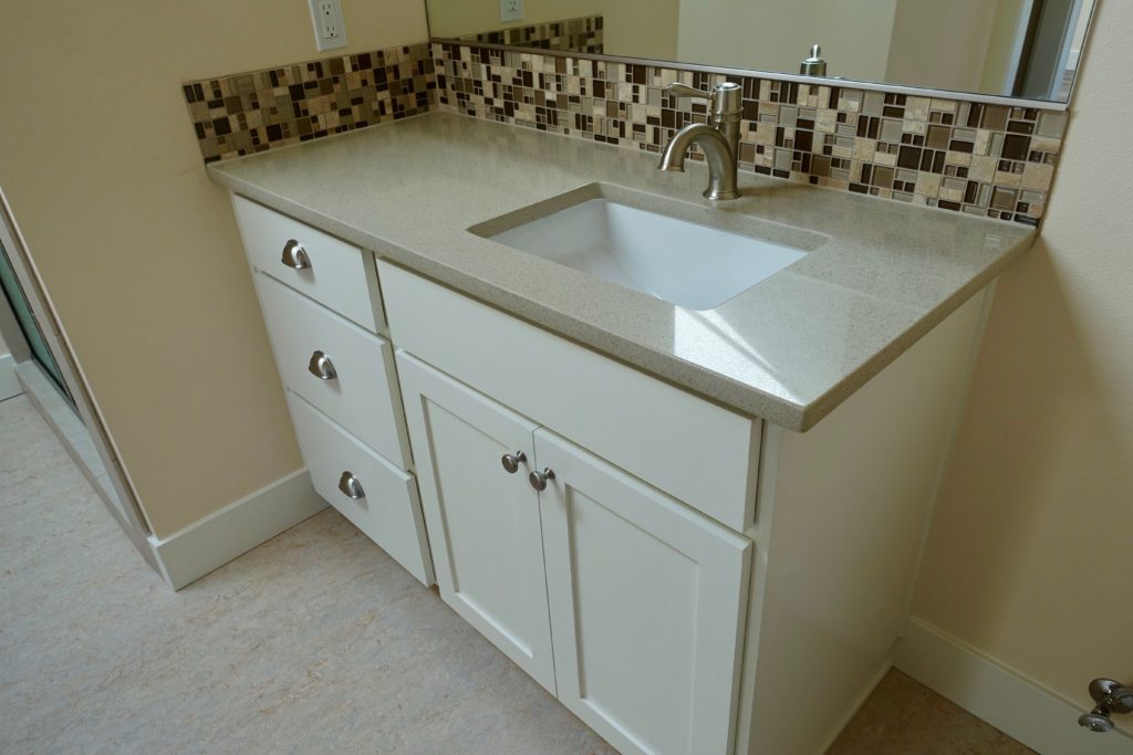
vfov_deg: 53.1
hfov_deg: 73.7
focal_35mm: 24
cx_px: 566
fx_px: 755
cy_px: 378
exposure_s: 1/80
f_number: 3.2
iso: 125
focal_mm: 8.8
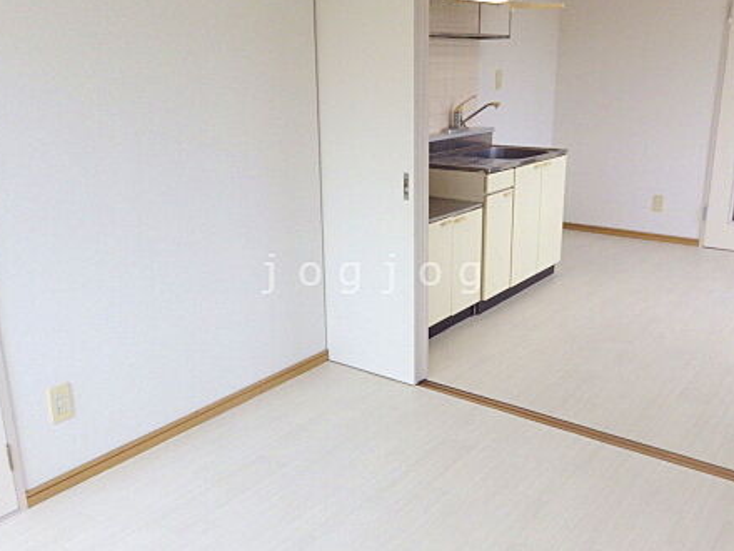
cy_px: 274
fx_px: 679
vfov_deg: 44.2
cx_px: 375
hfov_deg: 56.8
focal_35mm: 32
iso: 100
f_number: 3.1
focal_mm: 4
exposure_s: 1/250
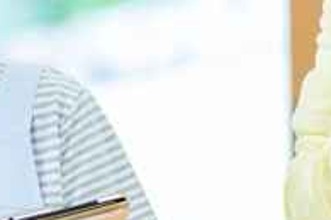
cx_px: 105
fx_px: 2887
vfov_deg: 4.4
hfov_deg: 6.6
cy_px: 108
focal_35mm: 314
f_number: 1.8
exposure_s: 1/400
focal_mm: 85
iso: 1250
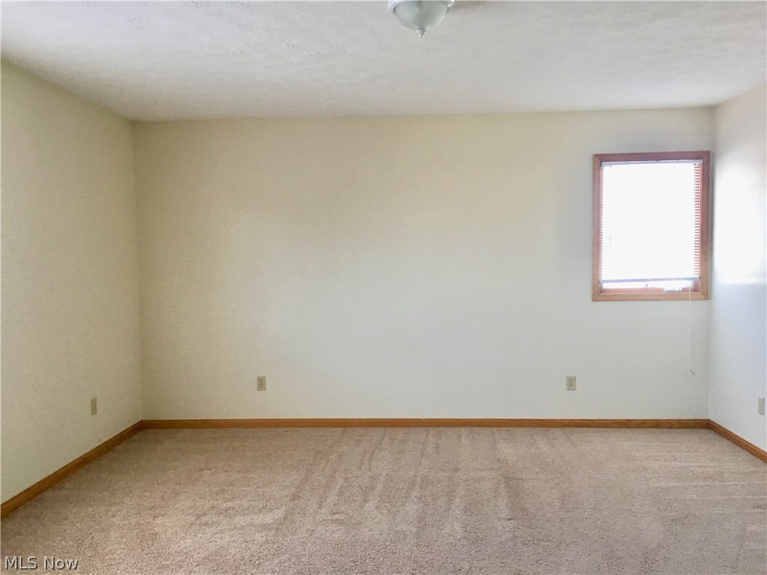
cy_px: 288
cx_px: 384
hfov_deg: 61.7
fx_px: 643
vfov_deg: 48.2
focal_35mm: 29
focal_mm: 4.15
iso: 40
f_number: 2.2
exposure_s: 1/30
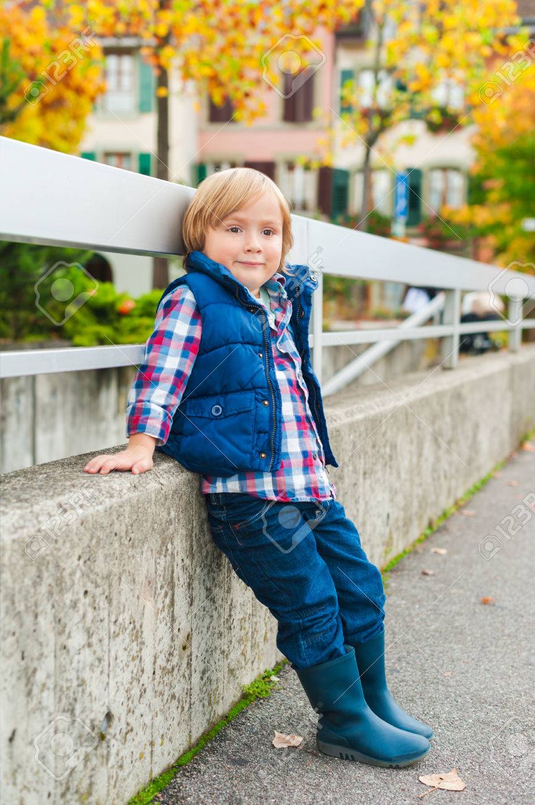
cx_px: 268
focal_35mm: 50
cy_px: 402
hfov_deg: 27.0
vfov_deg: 39.6
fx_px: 1116
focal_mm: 50
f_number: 3.5
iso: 100
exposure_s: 1/320
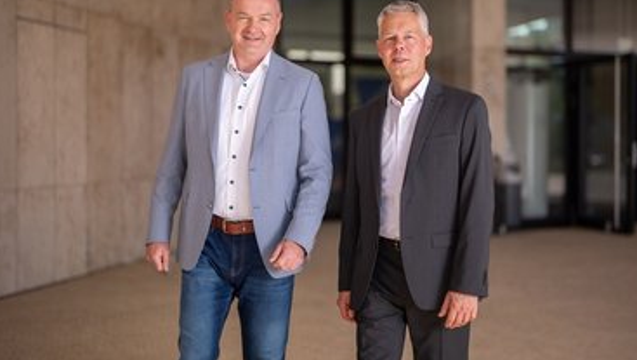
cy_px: 160
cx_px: 337
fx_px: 963
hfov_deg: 36.6
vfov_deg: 21.1
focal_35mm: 57
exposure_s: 1/32000
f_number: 1.2
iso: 320
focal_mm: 50
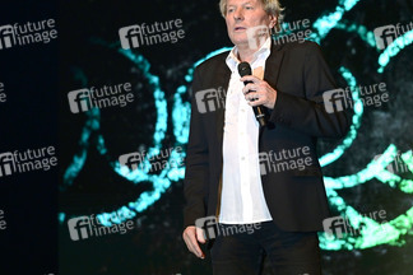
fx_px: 3189
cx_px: 245
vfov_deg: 4.9
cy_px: 130
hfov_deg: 7.4
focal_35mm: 278
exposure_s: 1/250
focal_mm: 200
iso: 1600
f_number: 3.2
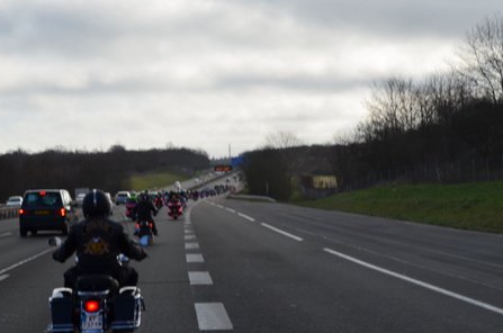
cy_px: 170
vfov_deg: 15.4
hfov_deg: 23.0
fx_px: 1234
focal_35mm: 89
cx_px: 261
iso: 100
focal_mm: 55
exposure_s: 1/160
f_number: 11
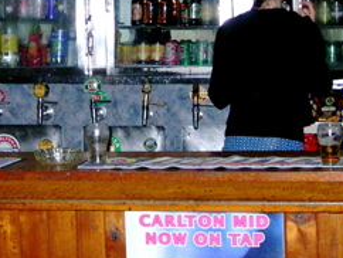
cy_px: -67
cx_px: 133
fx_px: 942
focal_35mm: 95
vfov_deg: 15.0
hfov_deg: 20.6
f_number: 2.7
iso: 88
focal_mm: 6
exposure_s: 1/60.1
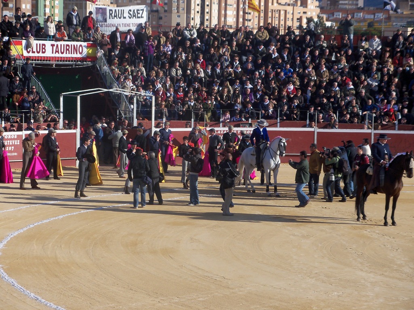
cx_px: 207
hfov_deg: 20.0
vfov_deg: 15.1
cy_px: 155
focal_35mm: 98
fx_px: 1172
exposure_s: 1/500
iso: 100
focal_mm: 17.4
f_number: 5.1
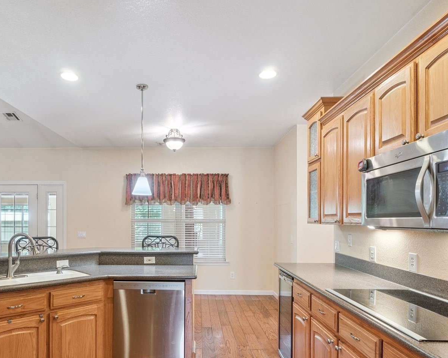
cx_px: 186
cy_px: 224
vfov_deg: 58.0
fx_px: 318
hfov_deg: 69.8
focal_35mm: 24
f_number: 6.3
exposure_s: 1/13
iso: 200
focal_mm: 10
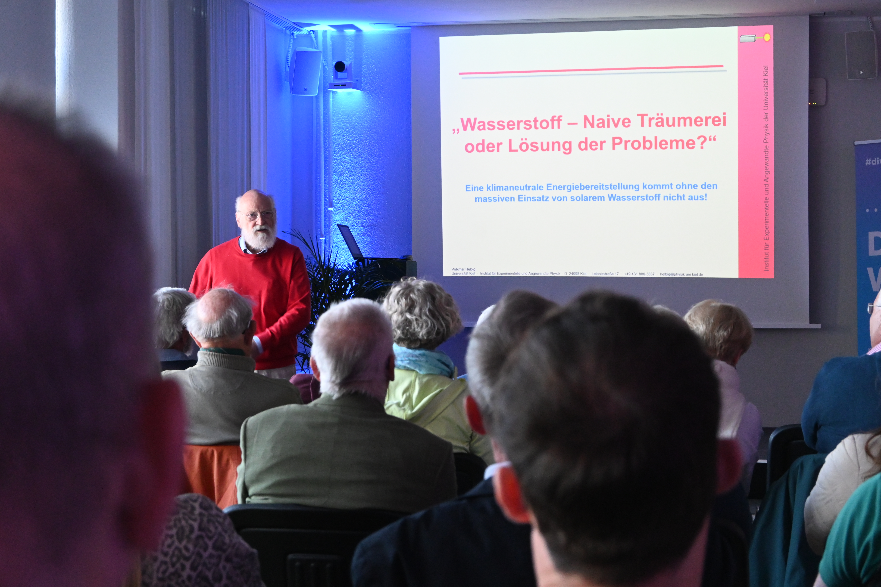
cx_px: 440
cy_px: 294
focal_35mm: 69
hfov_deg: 29.2
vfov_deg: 19.7
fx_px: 1688
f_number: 6
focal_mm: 46
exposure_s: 1/125
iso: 2500
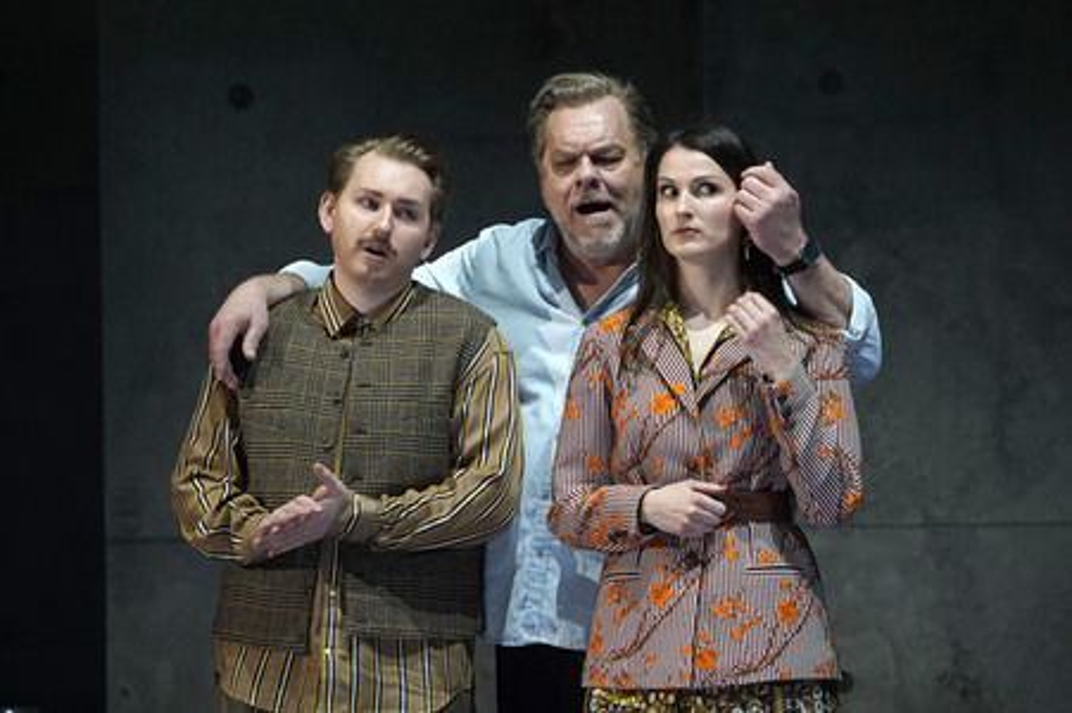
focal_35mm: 391
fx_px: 11634
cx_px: 536
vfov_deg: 3.5
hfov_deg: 5.3
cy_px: 356
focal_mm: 391
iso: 3200
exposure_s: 1/160
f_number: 6.3
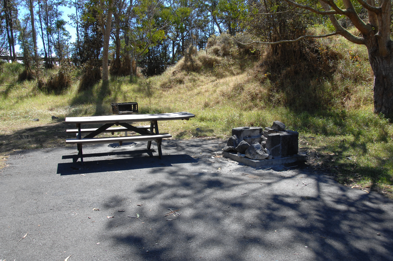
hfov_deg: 62.0
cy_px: 130
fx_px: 327
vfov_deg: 43.5
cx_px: 196
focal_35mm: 30
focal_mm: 20
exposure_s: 1/320
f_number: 9
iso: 400
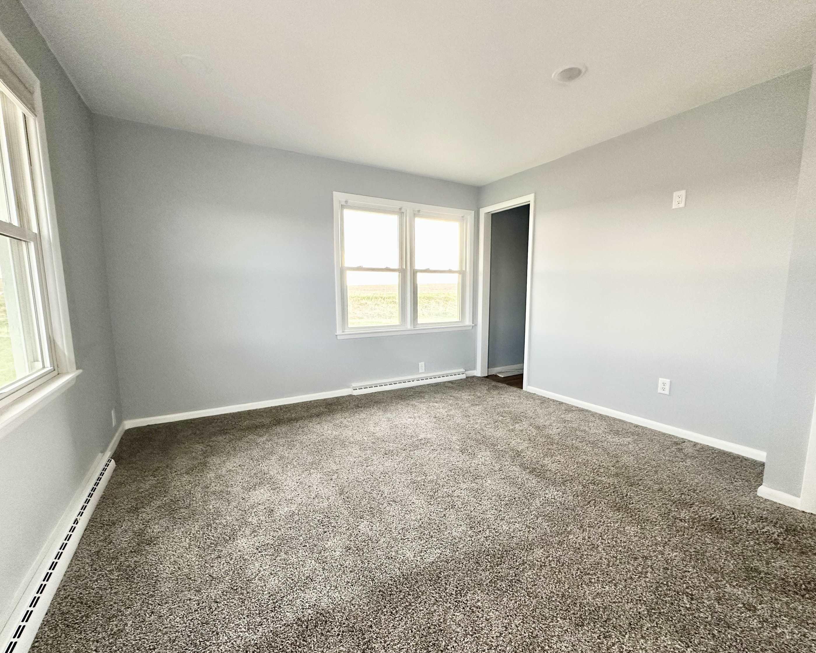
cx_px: 406
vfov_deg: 84.0
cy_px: 335
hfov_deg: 96.8
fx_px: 362
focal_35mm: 15
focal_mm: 2.22
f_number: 2.2
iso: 250
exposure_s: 1/99
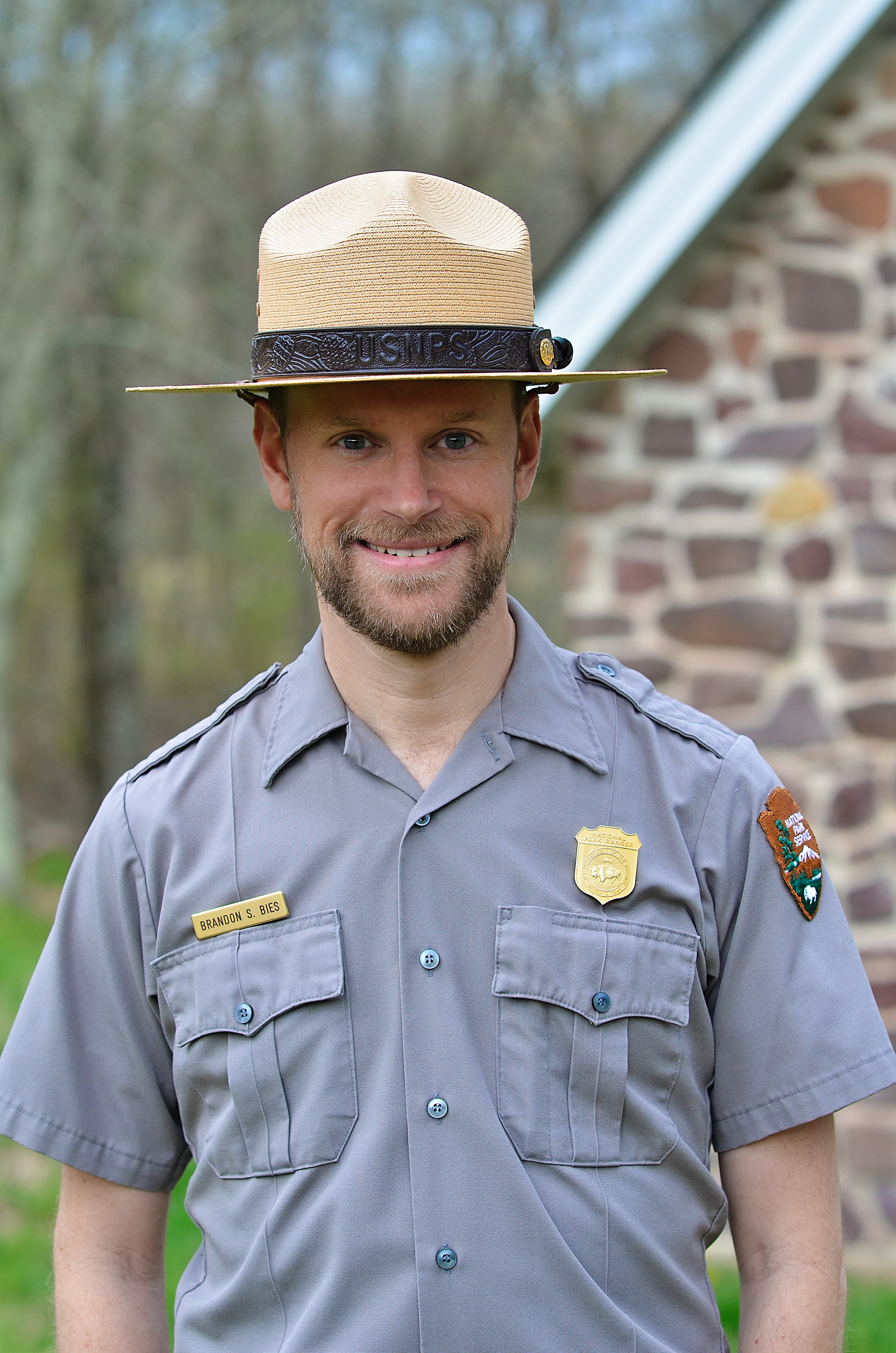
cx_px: 448
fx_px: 4781
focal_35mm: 128
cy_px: 676
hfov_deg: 10.7
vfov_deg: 16.1
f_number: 4.5
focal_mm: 85
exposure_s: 1/250
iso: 320
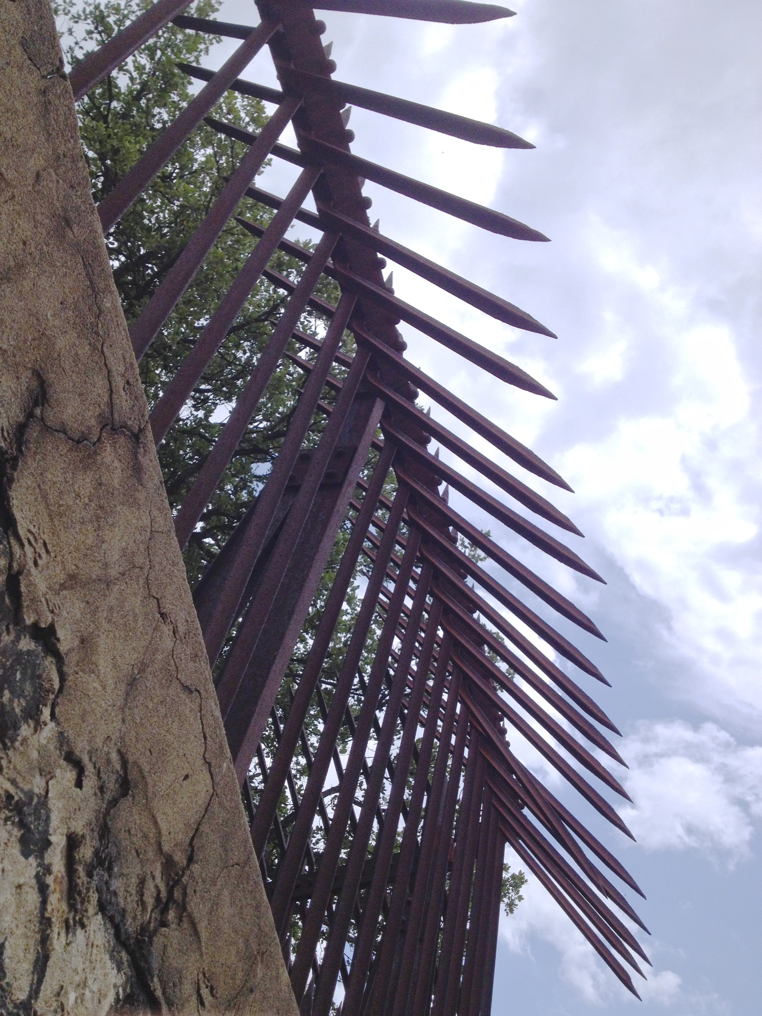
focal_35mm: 35
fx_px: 1027
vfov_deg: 52.6
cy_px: 508
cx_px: 381
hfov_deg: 40.7
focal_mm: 4.28
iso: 50
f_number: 2.4
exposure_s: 1/2304
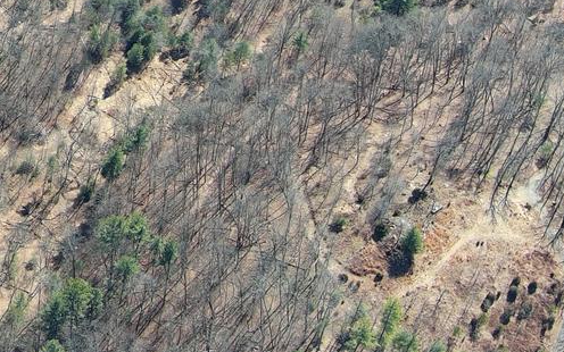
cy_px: -400
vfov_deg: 9.8
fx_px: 1875
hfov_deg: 15.4
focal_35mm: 122
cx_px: -347
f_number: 2.8
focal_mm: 10.57
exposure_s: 1/385
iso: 100
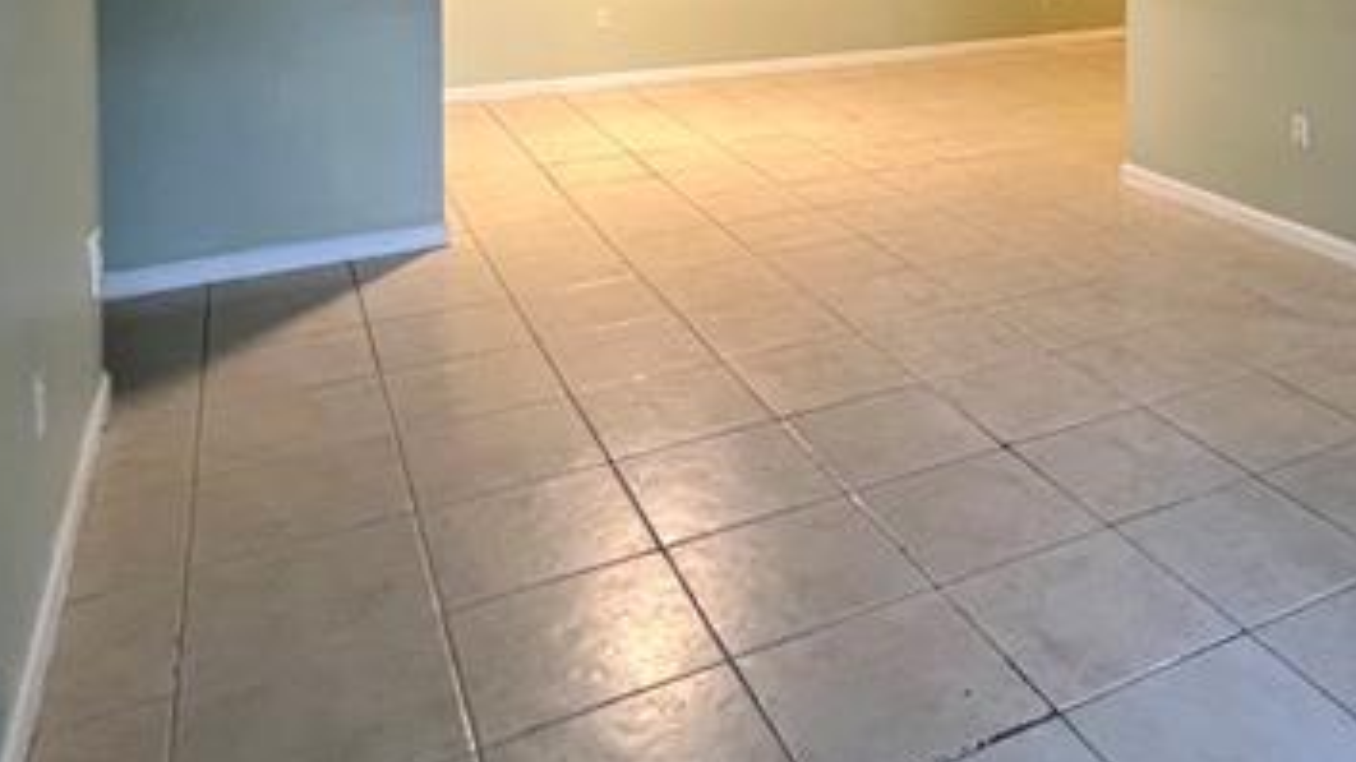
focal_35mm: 32
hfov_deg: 58.3
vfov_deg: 32.0
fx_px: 1150
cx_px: 996
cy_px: -96
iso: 250
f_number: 1.8
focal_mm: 1.57
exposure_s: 1/60
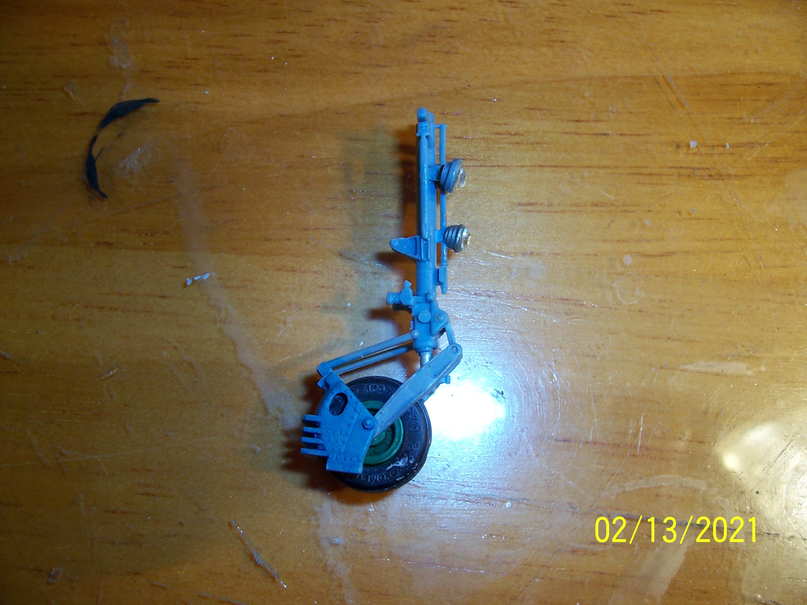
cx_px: 404
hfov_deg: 54.0
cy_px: 302
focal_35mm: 34
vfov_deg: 41.8
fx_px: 793
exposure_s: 1/60
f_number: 2.7
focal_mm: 5.6
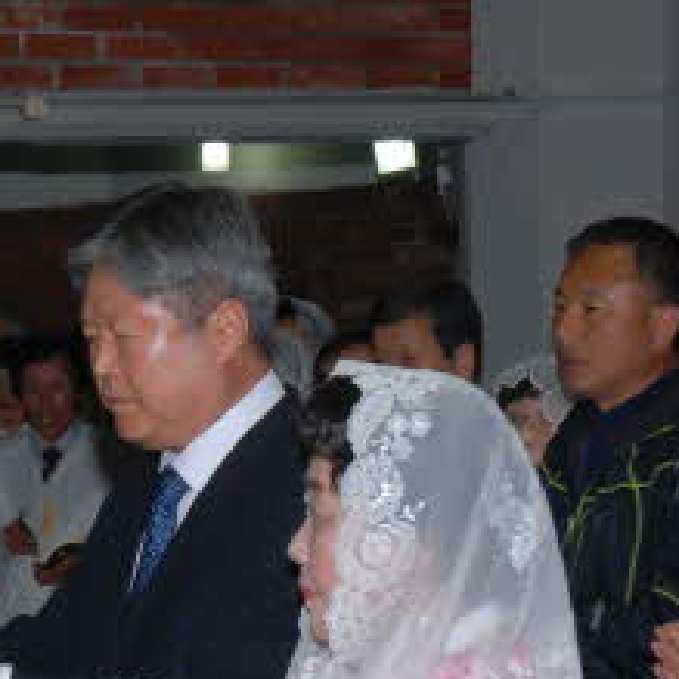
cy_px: 648
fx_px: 3440
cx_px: -112
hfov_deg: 11.1
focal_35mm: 155
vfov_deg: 11.2
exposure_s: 1/60
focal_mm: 38
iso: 200
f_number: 7.1
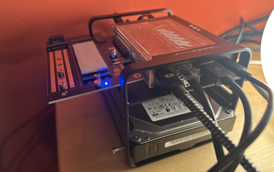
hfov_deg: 70.4
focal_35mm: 26
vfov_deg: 47.6
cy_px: 84
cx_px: 136
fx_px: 194
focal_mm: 6.86
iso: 250
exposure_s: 1/50
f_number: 1.78
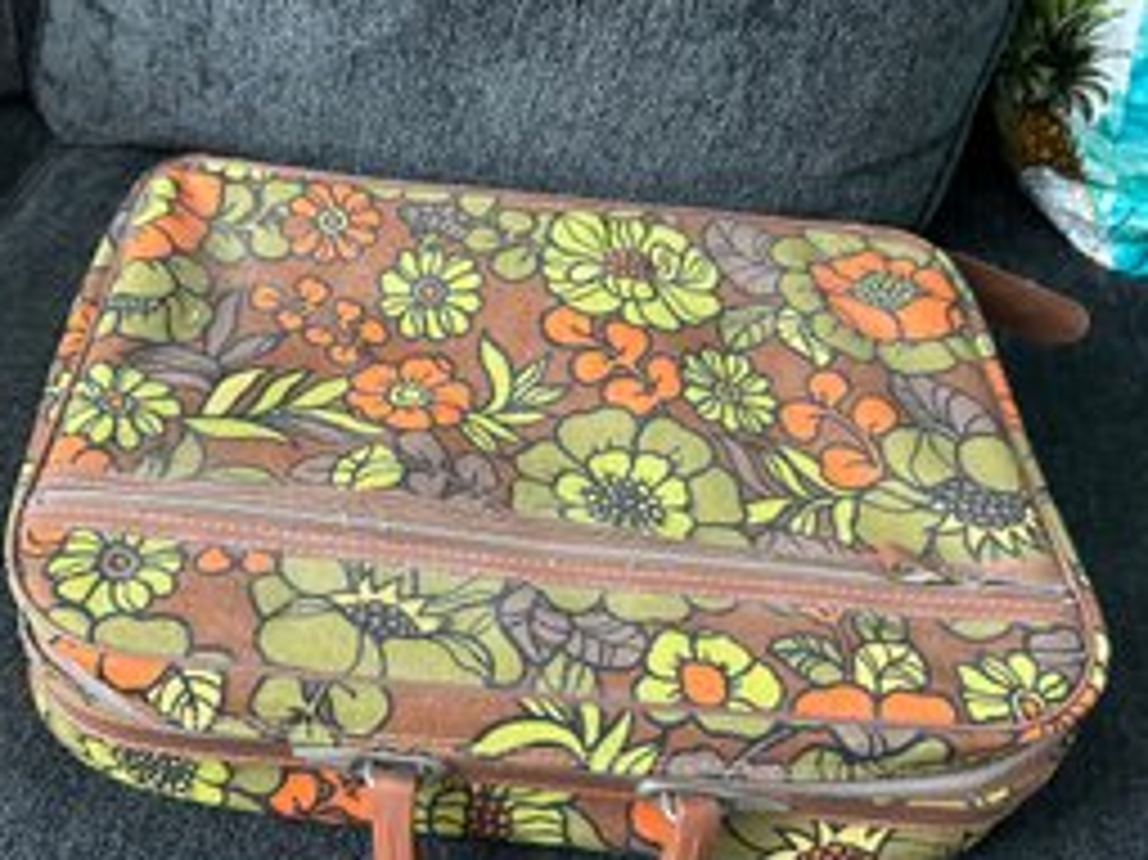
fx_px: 1160
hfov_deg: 52.3
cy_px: 453
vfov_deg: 40.7
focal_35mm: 35
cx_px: 461
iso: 500
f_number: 1.5
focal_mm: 5.7
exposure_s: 1/60
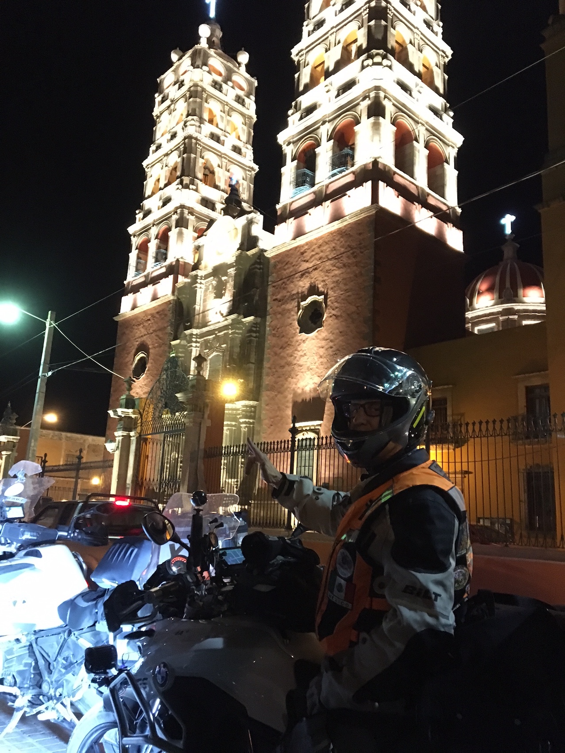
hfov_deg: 48.2
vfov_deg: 61.7
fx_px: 631
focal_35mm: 29
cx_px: 282
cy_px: 376
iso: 640
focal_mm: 4.15
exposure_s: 1/15
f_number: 2.2
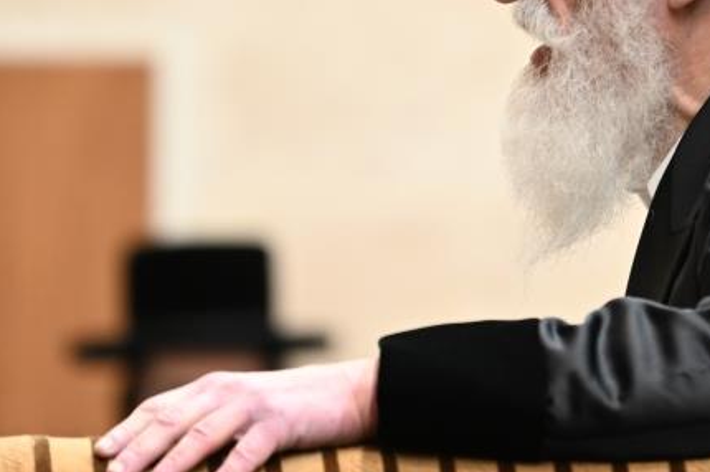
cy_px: 86
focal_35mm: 715
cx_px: 576
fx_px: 14090
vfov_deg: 1.9
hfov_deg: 2.9
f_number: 2.8
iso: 800
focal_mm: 200
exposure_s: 1/125
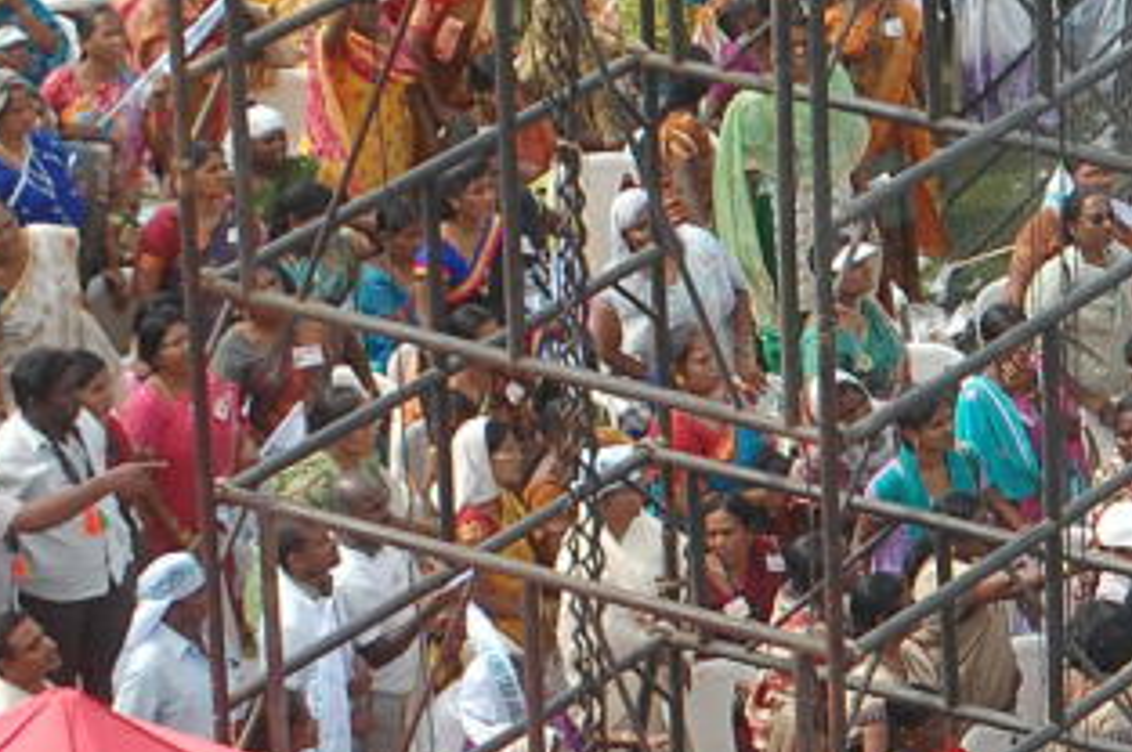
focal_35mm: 270
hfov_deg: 7.5
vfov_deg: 5.1
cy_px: 819
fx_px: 8470
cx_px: 1740
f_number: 8
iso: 400
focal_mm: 55
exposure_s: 1/250
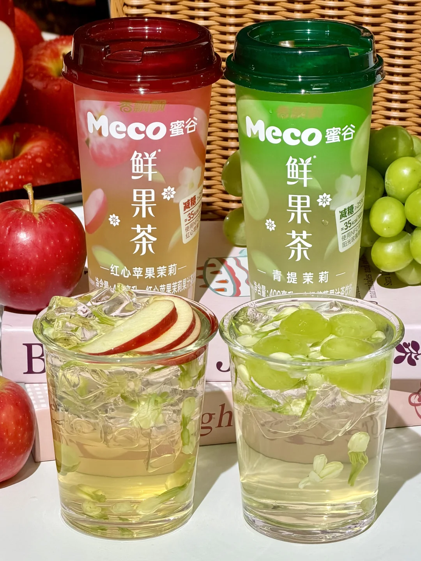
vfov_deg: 19.6
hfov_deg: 14.8
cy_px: 280
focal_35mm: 100
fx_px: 1622
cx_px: 210
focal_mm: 16.89
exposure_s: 1/121
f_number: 2.8
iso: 100
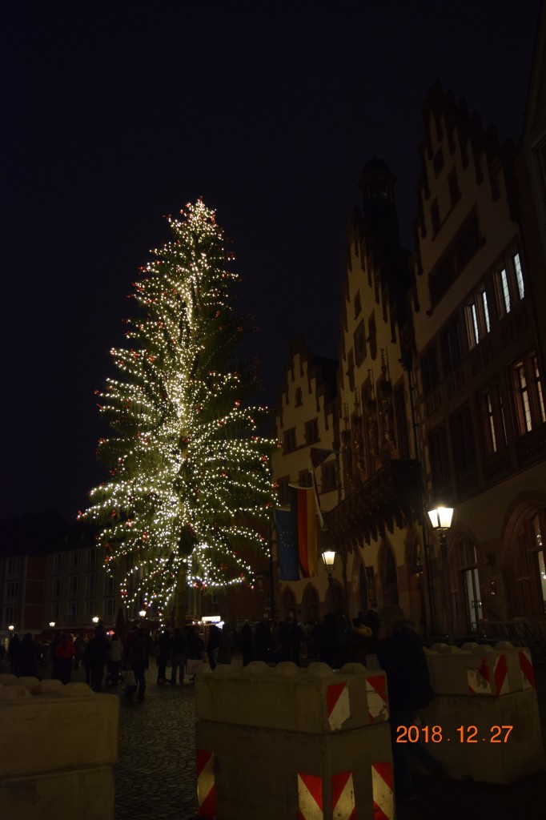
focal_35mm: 30
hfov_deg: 43.6
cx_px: 273
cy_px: 410
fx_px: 683
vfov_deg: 61.9
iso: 1250
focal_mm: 20
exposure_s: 1/60
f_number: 3.8
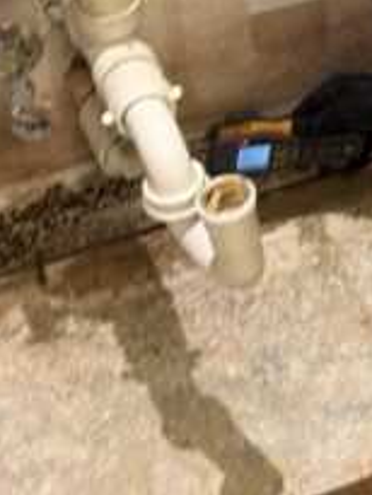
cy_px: -82
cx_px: 553
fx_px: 1861
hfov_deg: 11.0
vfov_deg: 14.7
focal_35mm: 130
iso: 125
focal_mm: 5.96
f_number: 1.6
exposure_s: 1/60
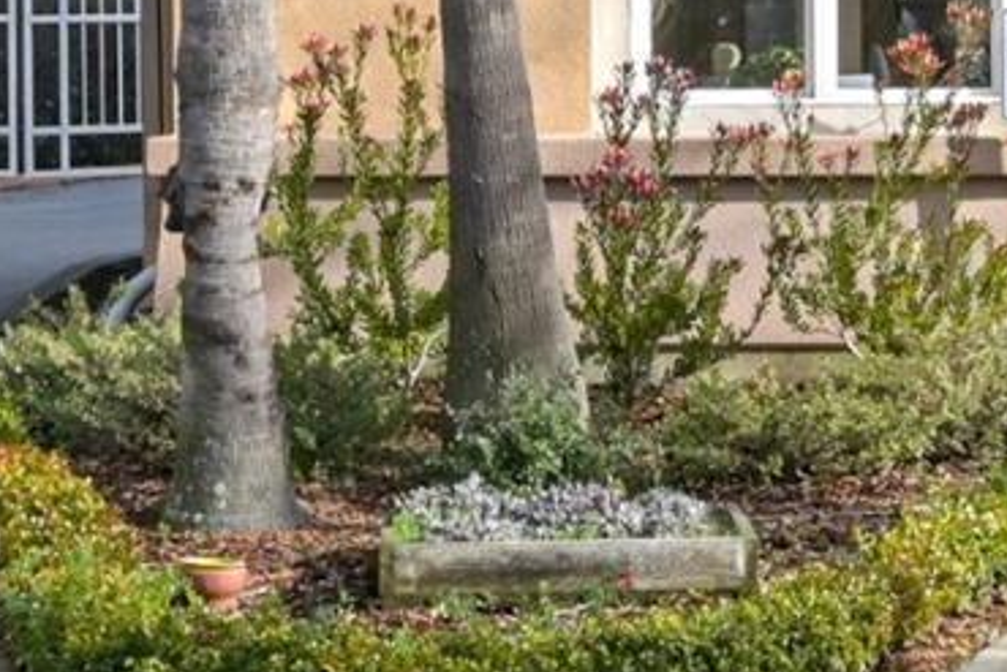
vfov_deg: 8.4
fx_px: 4421
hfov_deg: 13.0
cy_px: -525
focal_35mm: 158
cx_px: 724
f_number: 11
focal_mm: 26
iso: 400
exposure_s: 1/640
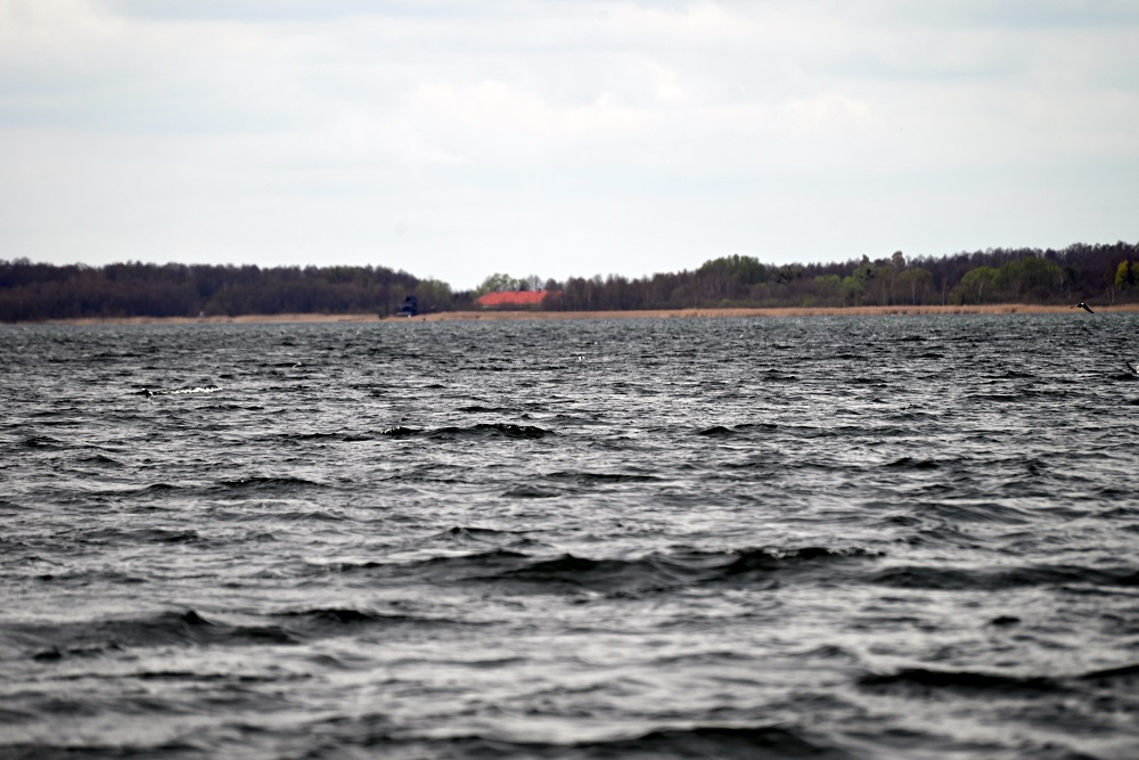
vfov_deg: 4.6
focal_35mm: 300
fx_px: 9492
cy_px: 380
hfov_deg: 6.9
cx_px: 570
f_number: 5.6
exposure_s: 1/1000
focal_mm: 300
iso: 140
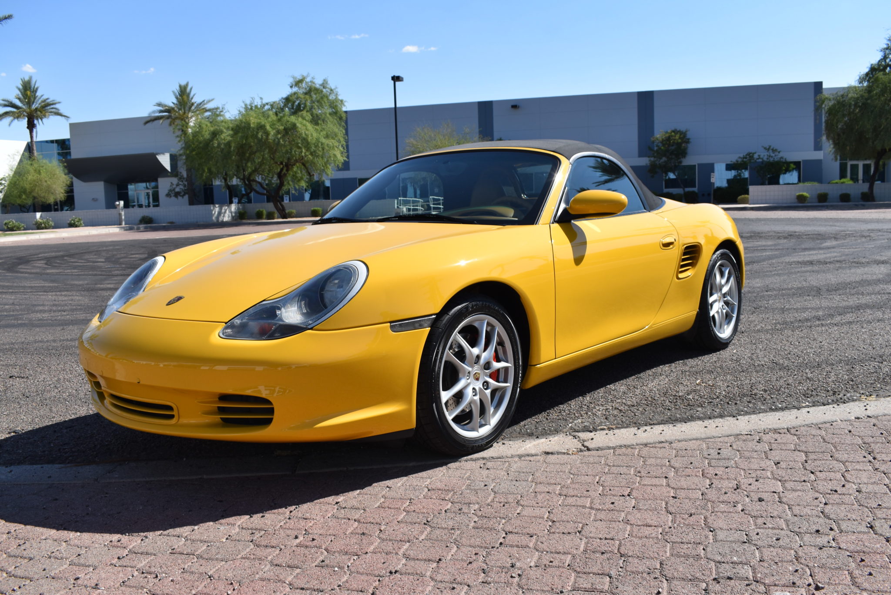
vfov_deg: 40.0
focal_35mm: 33
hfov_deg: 57.2
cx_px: 446
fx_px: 817
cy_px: 298
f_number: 8
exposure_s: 1/640
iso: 200
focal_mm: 22
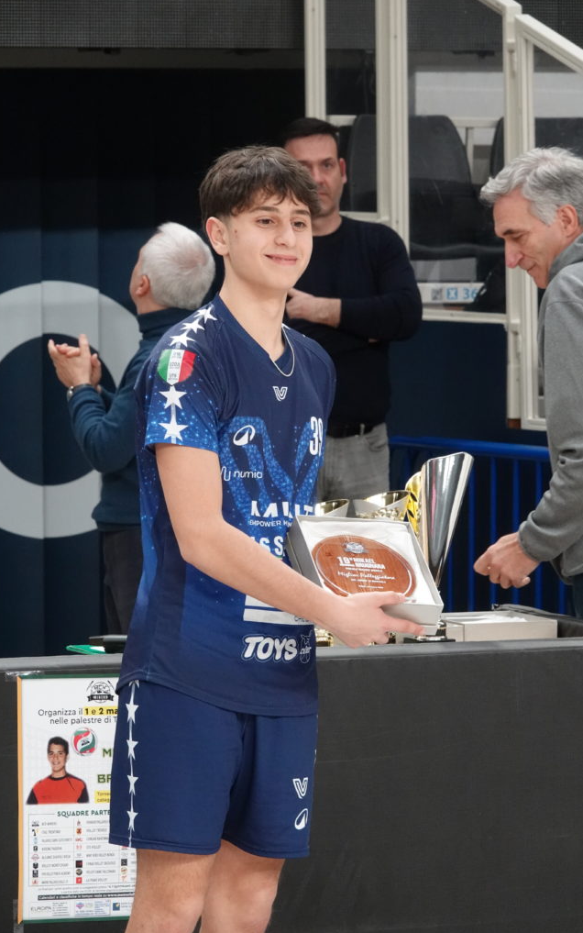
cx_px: 272
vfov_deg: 10.6
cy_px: 466
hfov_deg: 6.7
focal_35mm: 197
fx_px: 5006
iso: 1600
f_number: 5.6
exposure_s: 1/200
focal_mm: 70.27
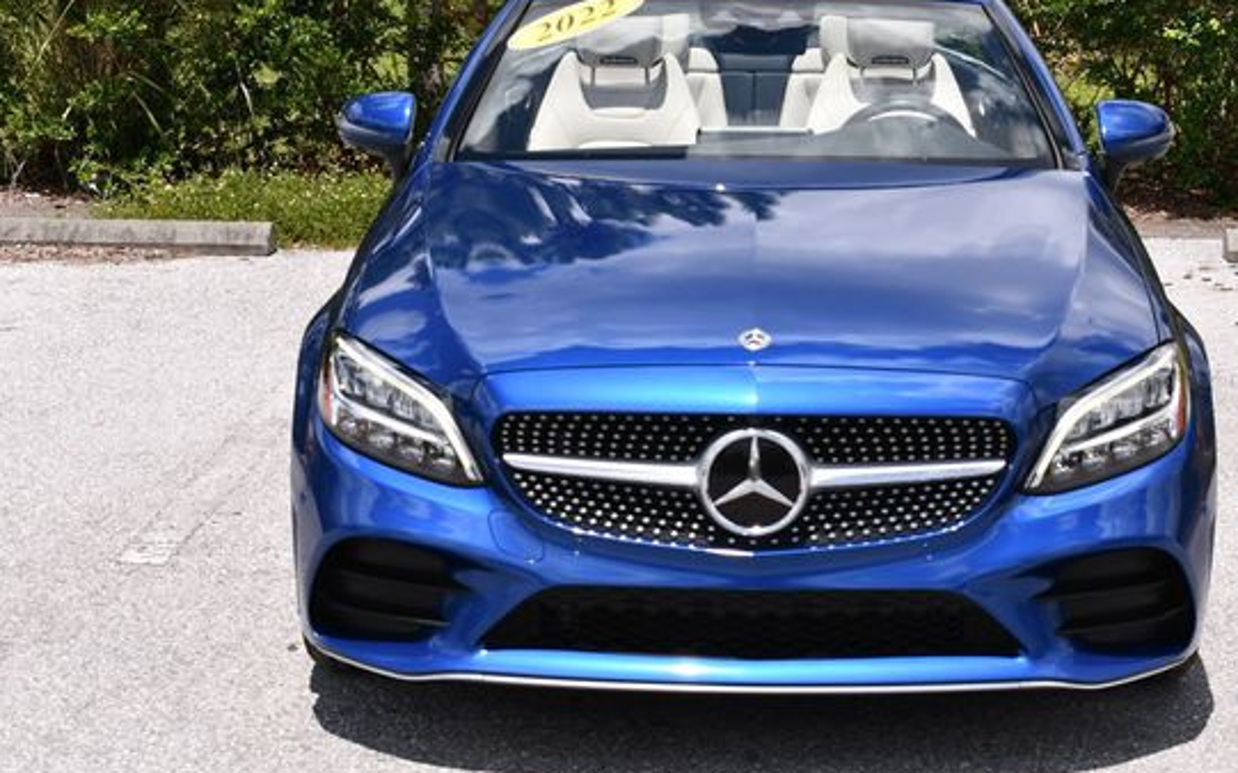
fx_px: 2766
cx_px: 725
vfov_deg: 15.9
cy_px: 396
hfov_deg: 25.2
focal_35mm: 82
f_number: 9
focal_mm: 34
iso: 100
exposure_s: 1/320
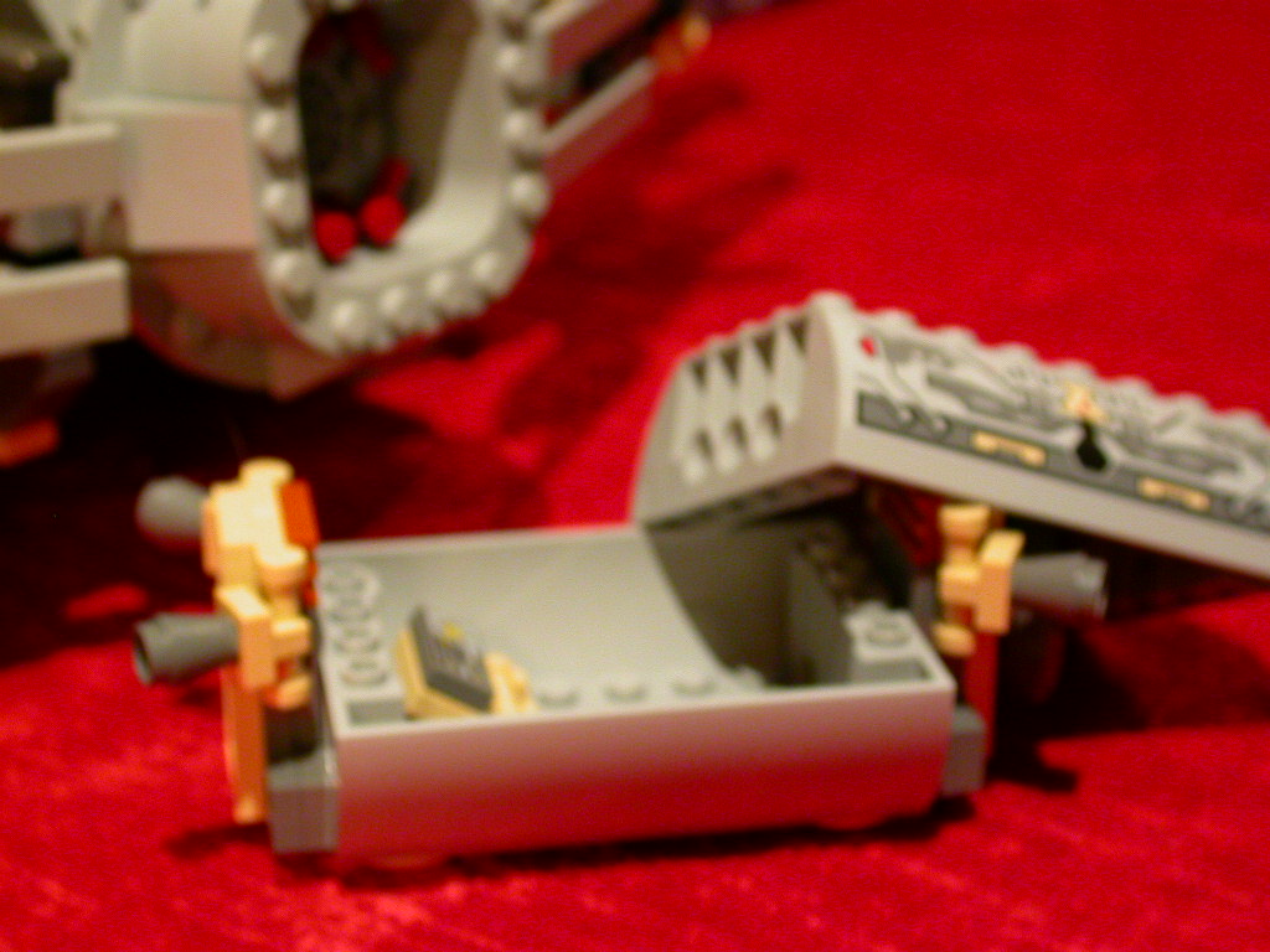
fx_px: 2862
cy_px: 476
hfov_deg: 25.0
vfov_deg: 18.9
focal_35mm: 78
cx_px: 635
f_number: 3.5
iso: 215
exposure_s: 1/4.5
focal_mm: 16.2
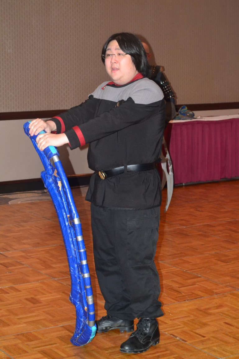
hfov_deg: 16.6
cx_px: 120
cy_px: 180
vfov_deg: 24.6
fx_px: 821
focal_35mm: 82
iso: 3200
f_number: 7.1
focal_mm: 55
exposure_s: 1/60
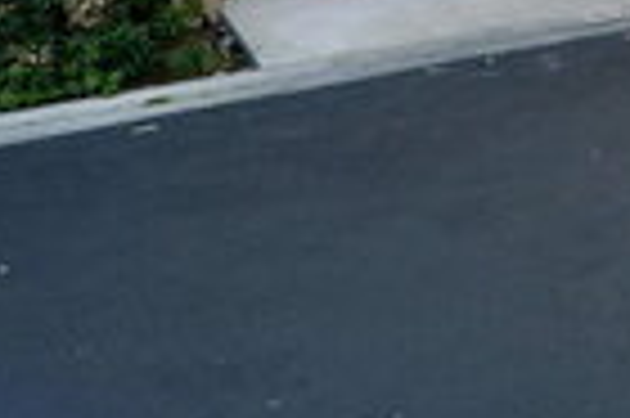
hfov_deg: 30.5
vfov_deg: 19.7
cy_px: -283
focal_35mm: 55
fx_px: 961
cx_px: 765
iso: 160
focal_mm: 16
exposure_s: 1/20
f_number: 11
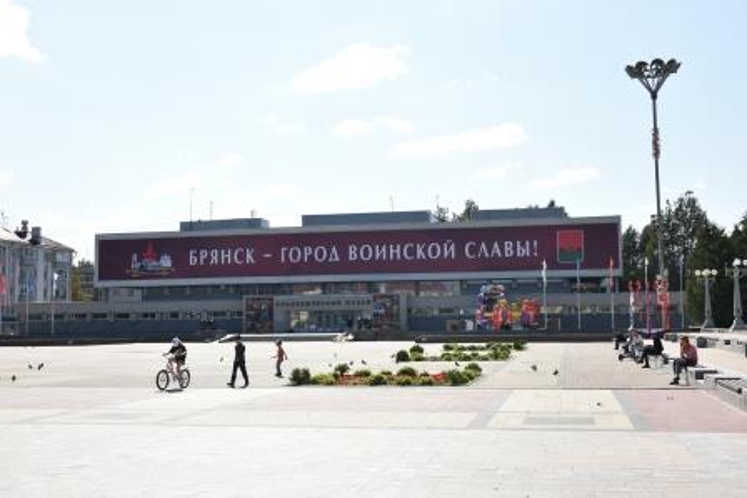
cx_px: 374
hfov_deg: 44.5
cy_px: 249
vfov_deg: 30.5
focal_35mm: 44
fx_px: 913
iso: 400
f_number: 13
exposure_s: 1/400
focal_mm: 44
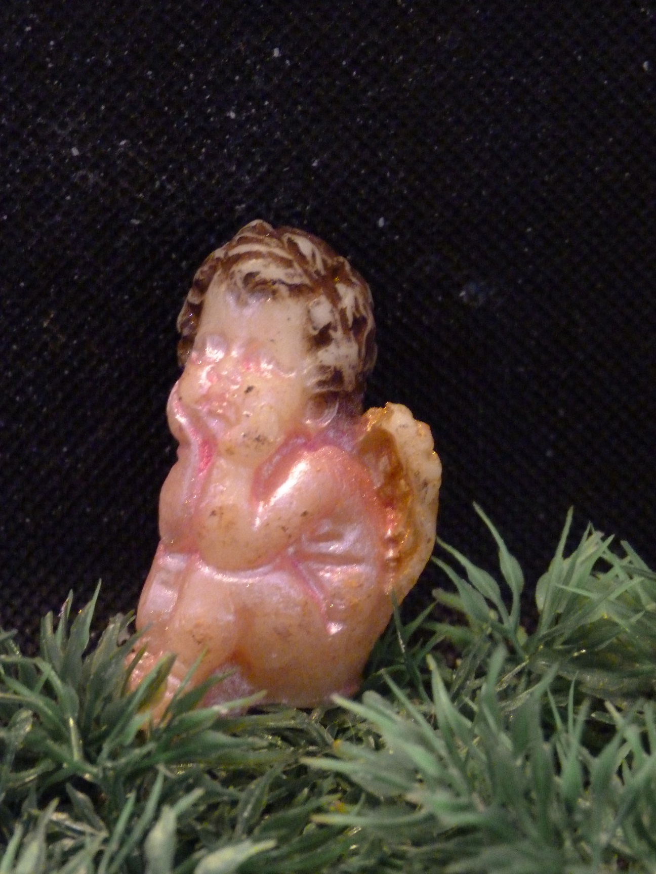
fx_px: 2552
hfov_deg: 14.6
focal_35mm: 101
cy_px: 437
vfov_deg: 19.4
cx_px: 328
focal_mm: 18.2
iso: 800
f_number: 3.5
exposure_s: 1/8
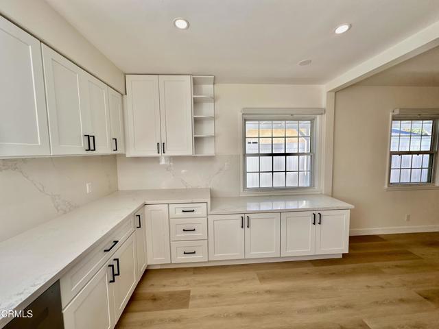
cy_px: 164
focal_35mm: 14
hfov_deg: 102.1
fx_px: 178
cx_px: 220
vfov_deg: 85.7
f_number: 2.2
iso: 40
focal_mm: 2.22
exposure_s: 1/190
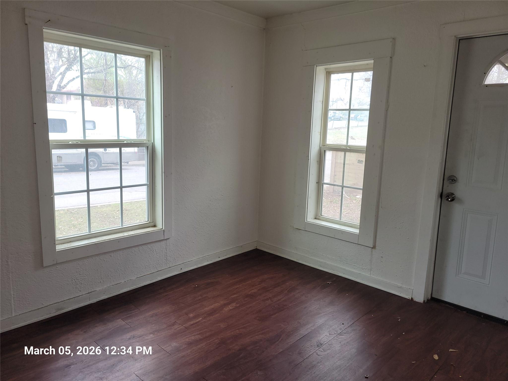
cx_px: 254
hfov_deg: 67.3
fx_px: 382
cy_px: 190
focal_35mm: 26
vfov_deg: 53.1
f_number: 1.8
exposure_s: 1/60
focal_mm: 5.4
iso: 40
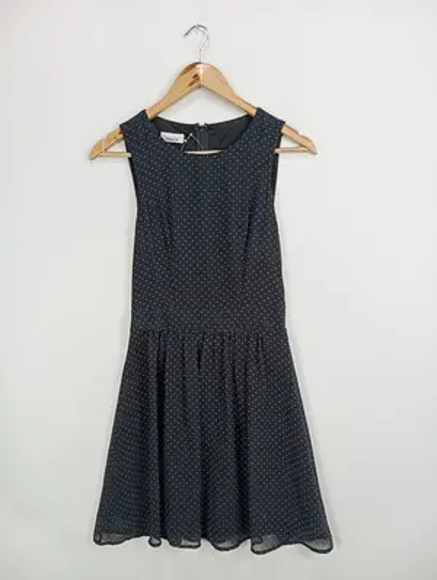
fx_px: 470
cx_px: 218
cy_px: 290
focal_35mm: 28
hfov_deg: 49.9
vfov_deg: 63.4
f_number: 1.8
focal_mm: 4.22
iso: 56
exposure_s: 1/50
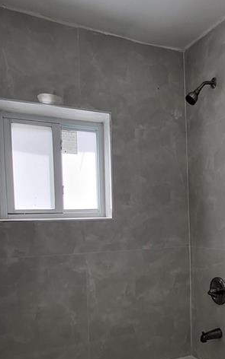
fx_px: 343
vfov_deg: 53.9
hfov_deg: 35.1
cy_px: 247
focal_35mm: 35
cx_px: 180
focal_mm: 1.74
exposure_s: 1/60
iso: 40
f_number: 2.2
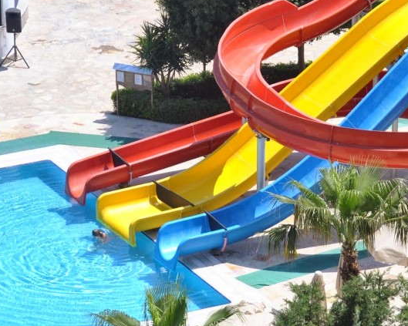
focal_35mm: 321
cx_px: 286
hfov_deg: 6.0
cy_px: 99
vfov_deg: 4.8
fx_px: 3876
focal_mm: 105
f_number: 5.6
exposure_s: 1/500
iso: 125
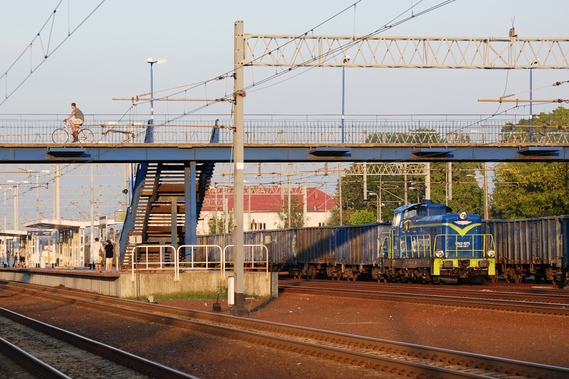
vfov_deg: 9.3
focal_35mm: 147
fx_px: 2323
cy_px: 190
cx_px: 284
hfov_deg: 14.0
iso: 200
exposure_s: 1/250
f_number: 5
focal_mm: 98
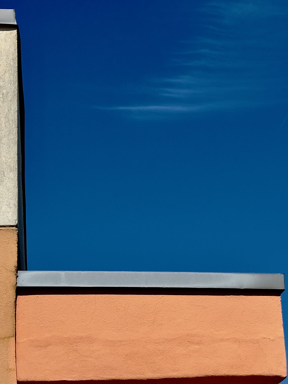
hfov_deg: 19.4
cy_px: 123
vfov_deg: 25.5
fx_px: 843
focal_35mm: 76
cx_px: 108
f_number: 1.78
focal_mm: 6.86
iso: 64
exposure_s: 1/5556
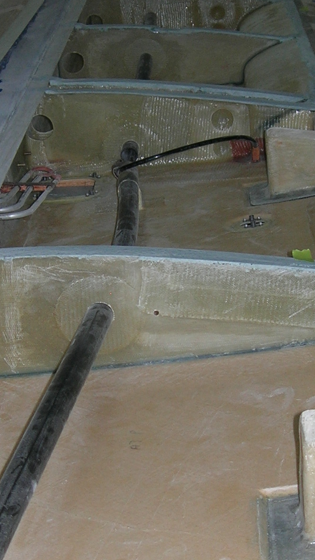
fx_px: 1352
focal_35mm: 91
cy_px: 344
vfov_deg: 23.4
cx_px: 157
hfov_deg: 13.3
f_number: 2.8
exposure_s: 1/60.1
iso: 64
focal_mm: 7.8
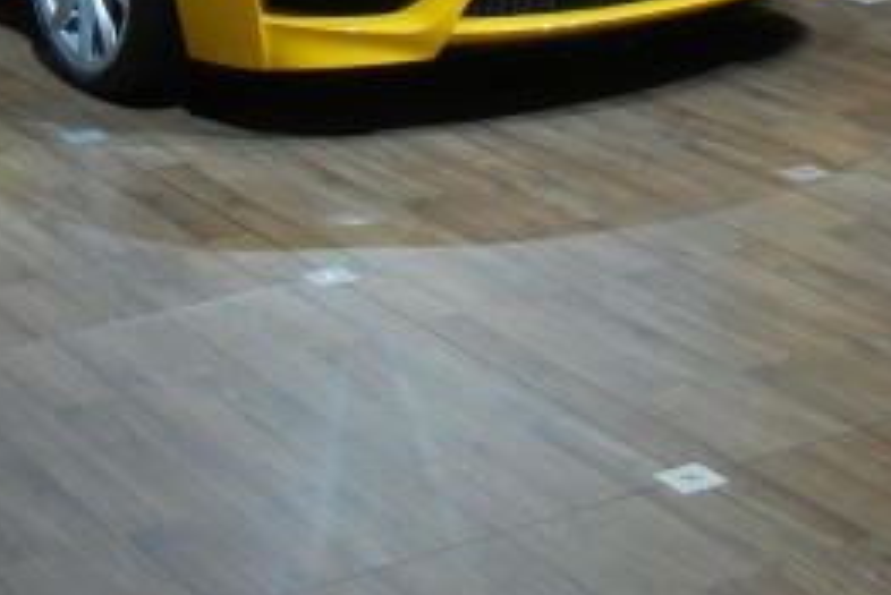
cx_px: 435
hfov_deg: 18.9
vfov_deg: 12.2
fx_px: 2674
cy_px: -224
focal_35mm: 108
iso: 160
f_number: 3.6
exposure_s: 1/79.7
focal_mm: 6.2
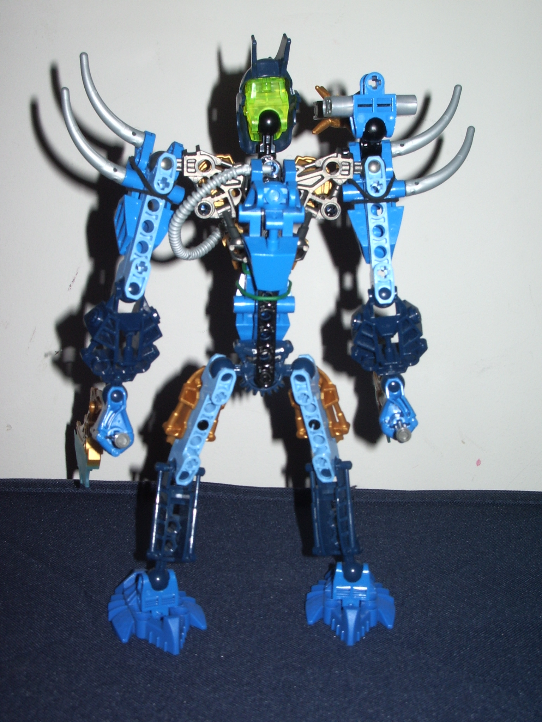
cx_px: 271
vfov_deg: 38.9
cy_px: 361
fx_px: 1023
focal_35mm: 49
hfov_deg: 29.7
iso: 100
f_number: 5
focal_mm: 8.2
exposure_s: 1/50
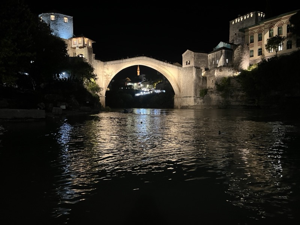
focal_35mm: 26
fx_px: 225
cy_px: 112
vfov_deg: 53.1
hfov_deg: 67.3
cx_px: 150
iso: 800
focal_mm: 5.7
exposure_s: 1/25
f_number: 1.5
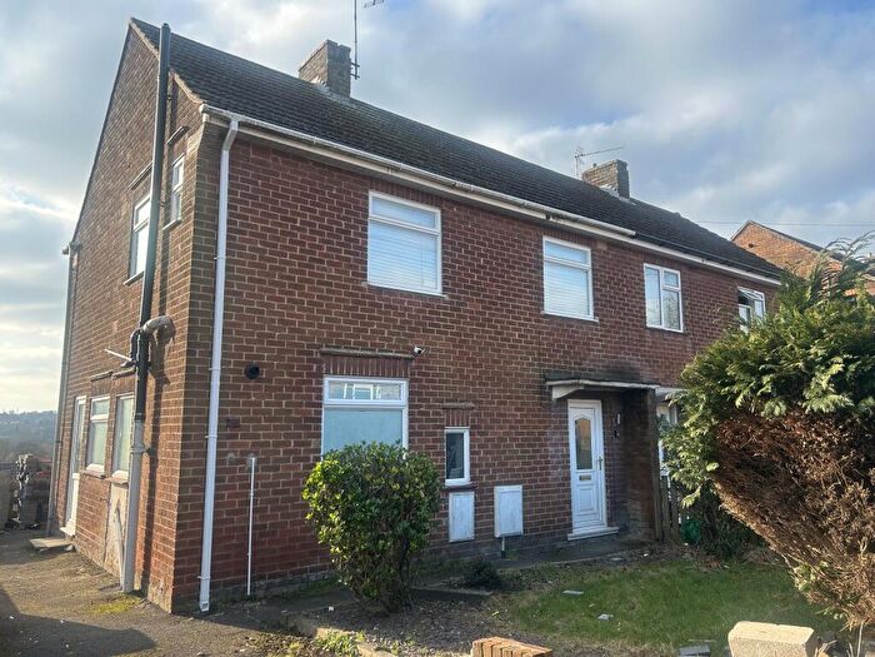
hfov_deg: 67.3
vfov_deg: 53.1
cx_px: 438
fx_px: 657
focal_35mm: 26
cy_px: 328
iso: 50
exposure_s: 1/1147
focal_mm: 5.7
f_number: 1.5
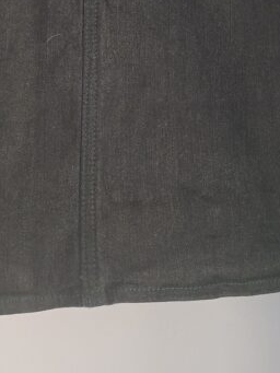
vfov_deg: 32.3
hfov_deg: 26.9
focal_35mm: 54
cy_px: -12
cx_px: 100
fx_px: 582
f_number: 1.8
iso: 500
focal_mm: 5.54
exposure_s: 1/25
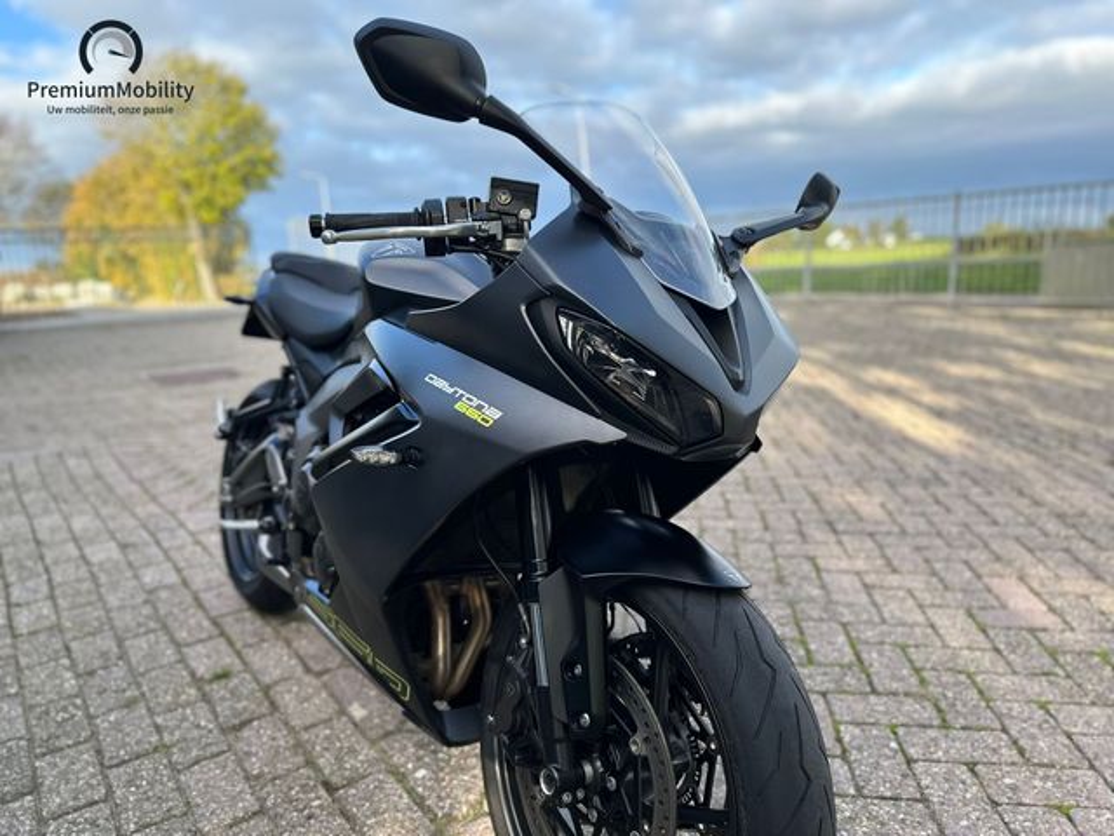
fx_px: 772
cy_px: 418
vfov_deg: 56.8
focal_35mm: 24
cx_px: 557
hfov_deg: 71.6
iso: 80
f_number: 1.78
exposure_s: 1/1072
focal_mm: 6.86
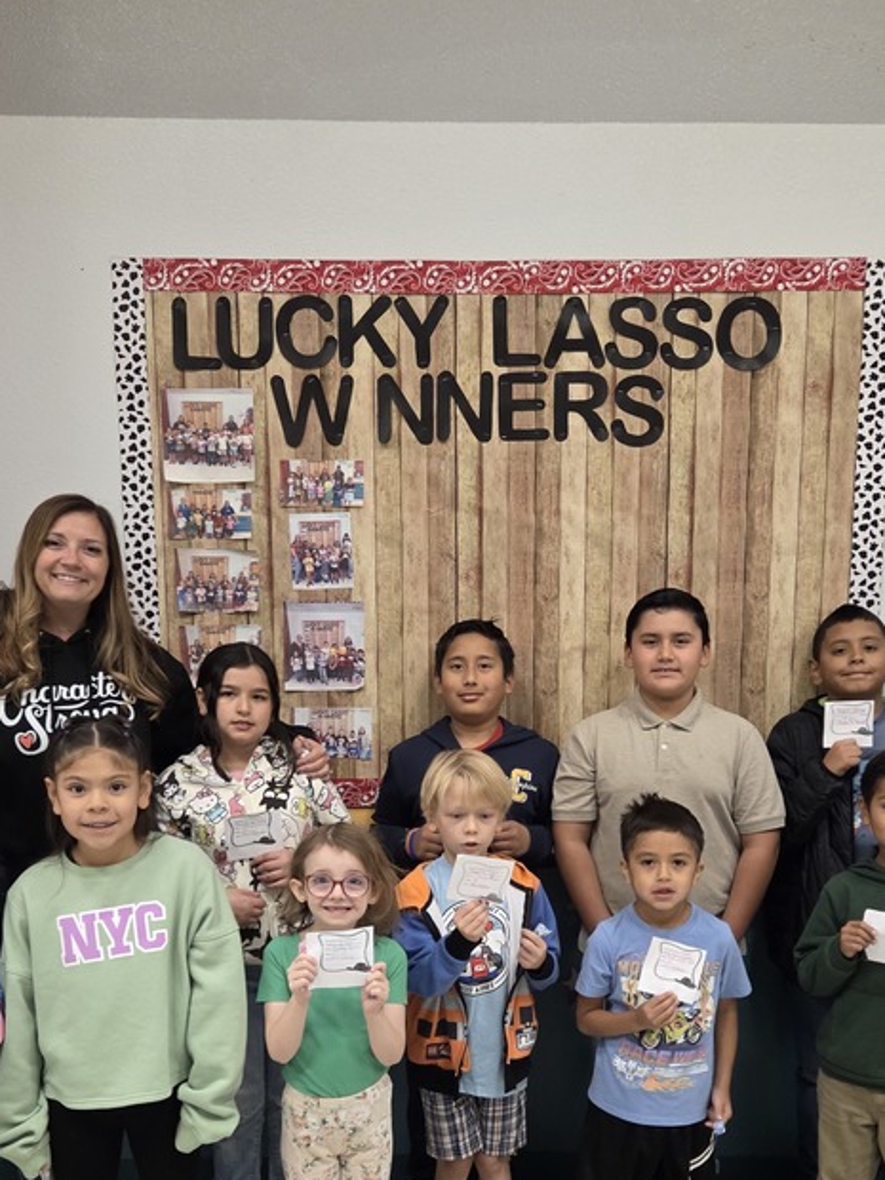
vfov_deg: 48.2
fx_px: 1295
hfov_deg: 37.7
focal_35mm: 38
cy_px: 778
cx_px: 482
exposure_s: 1/120
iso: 640
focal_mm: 5.4
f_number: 1.8
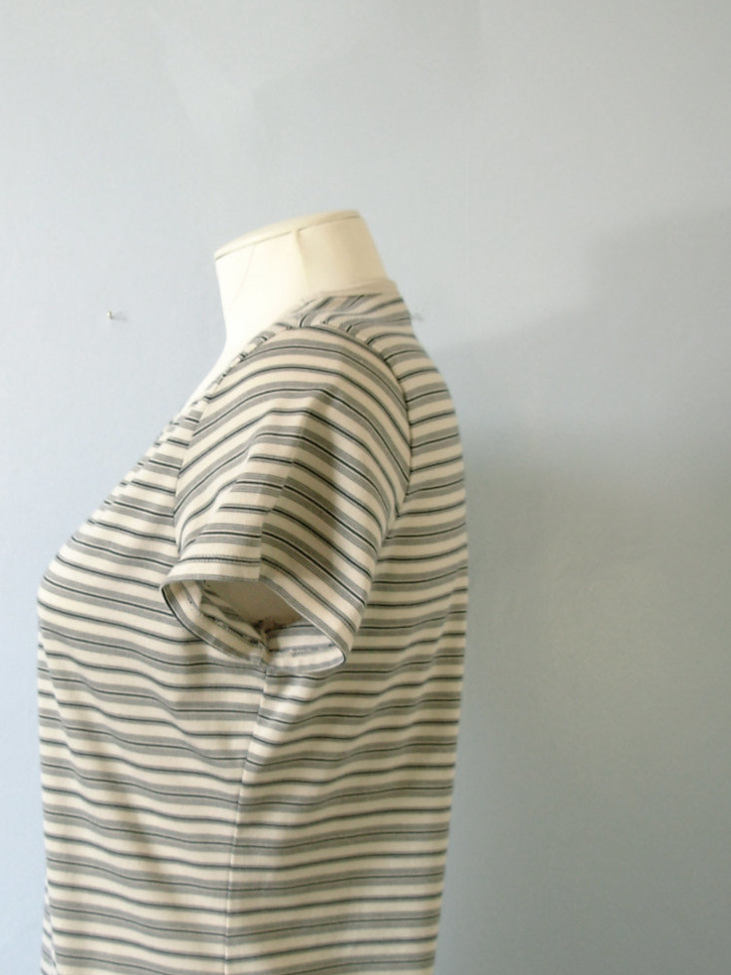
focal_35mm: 58
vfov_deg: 33.2
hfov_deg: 25.1
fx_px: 1633
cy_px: 527
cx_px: 243
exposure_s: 1/10.1
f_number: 2.9
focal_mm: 6.3
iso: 50
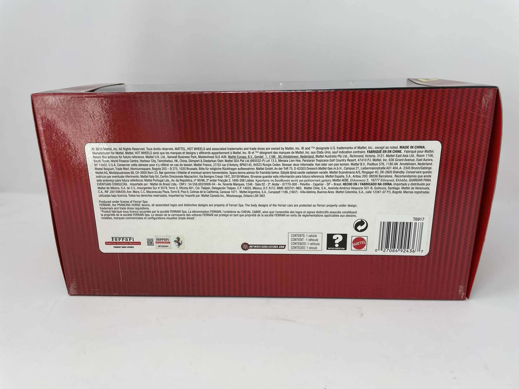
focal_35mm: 26
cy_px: 194
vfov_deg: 53.1
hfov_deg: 67.3
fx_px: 390
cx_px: 260
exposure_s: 1/337
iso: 32
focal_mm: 4.2
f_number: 1.6
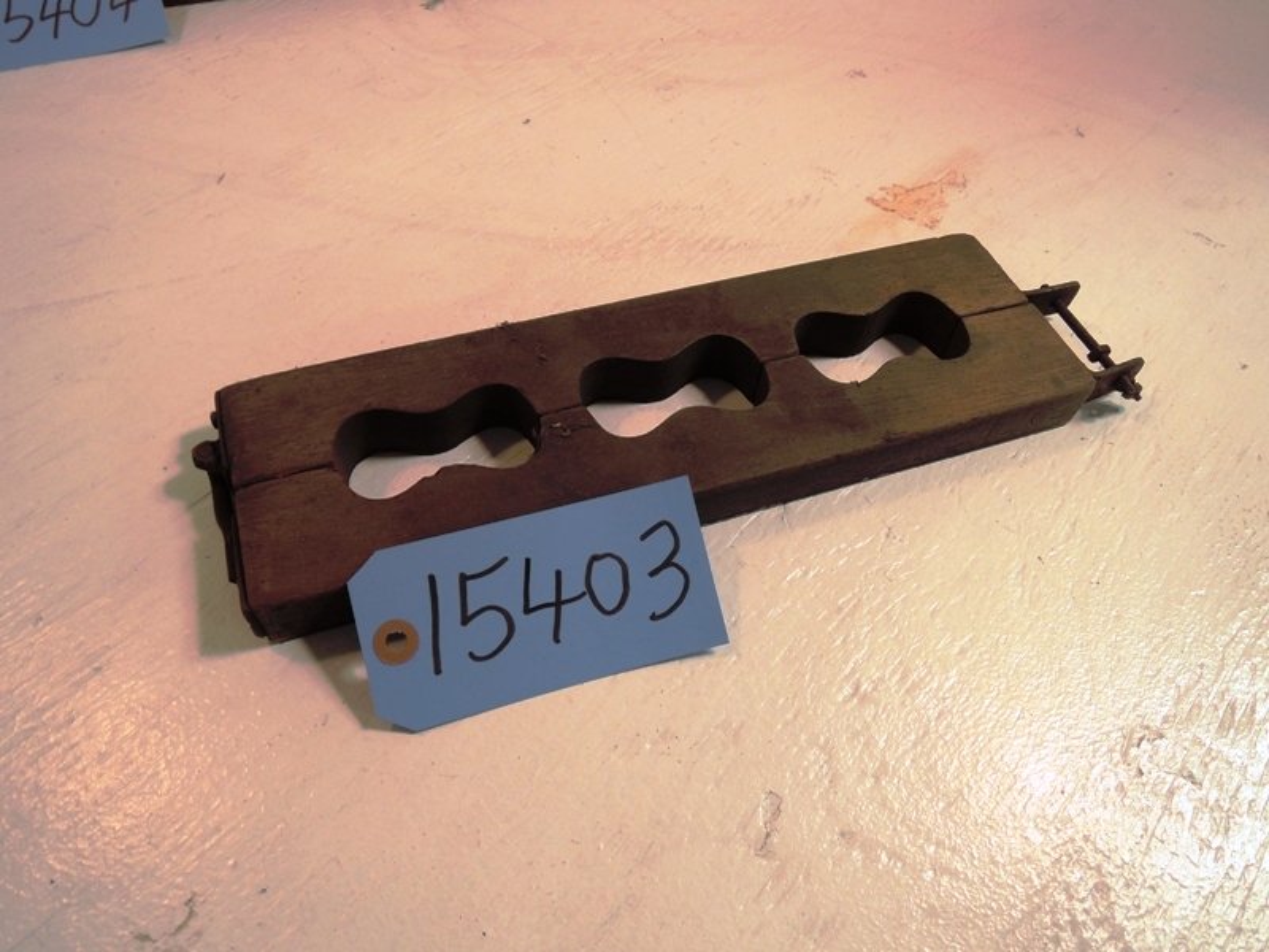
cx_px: 634
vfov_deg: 56.8
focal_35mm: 24
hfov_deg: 71.6
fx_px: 880
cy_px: 476
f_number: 2.8
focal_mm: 5.1
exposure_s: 1/30
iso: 110
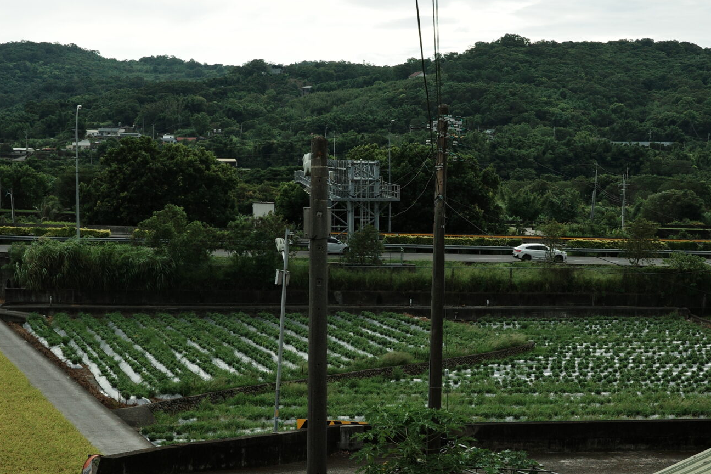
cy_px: 408
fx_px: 1560
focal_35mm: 79
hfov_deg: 25.6
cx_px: 418
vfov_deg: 17.1
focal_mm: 26
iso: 200
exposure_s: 1/400
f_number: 5.6
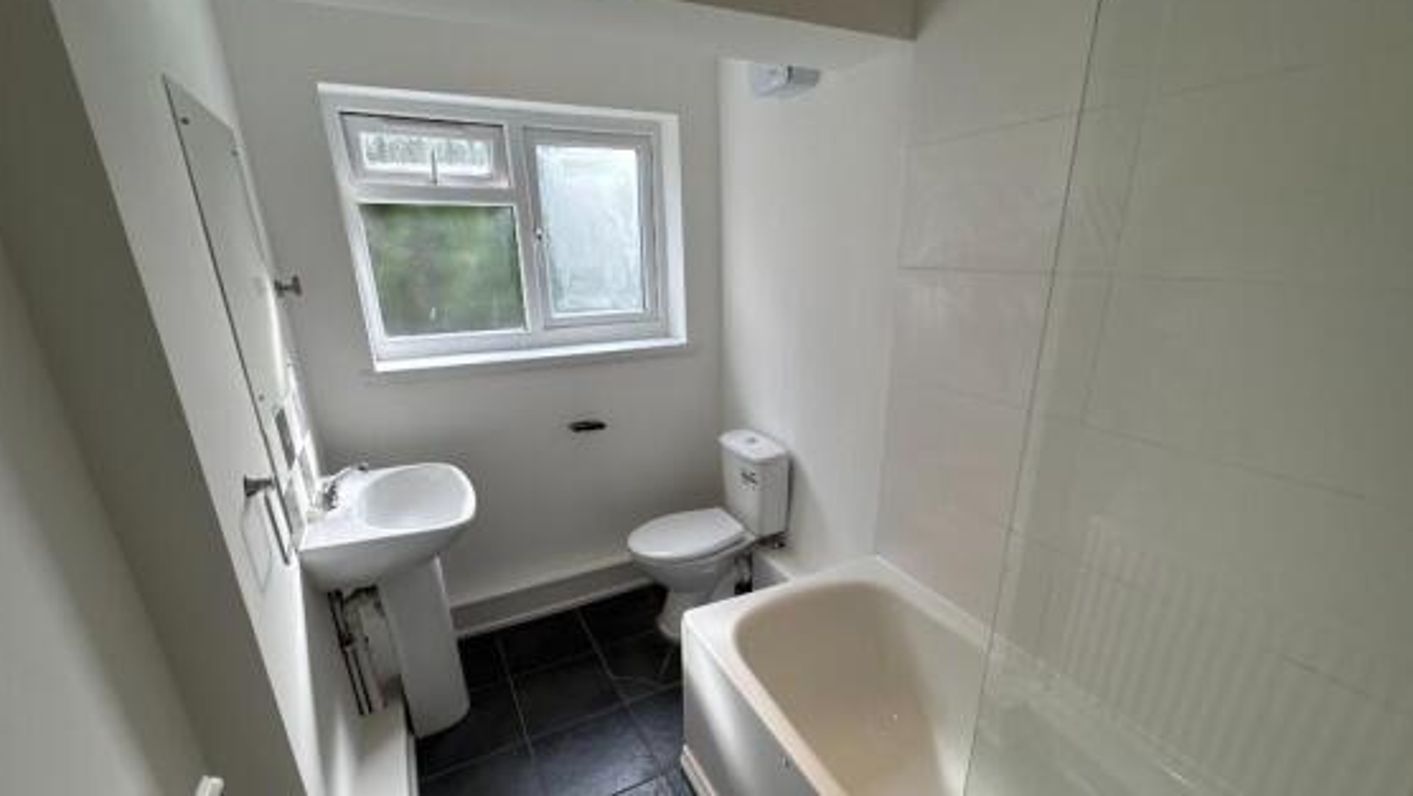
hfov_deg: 99.3
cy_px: 456
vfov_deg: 66.8
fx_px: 600
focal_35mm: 16
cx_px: 723
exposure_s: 1/112
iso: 40
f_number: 2.2
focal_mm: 2.22
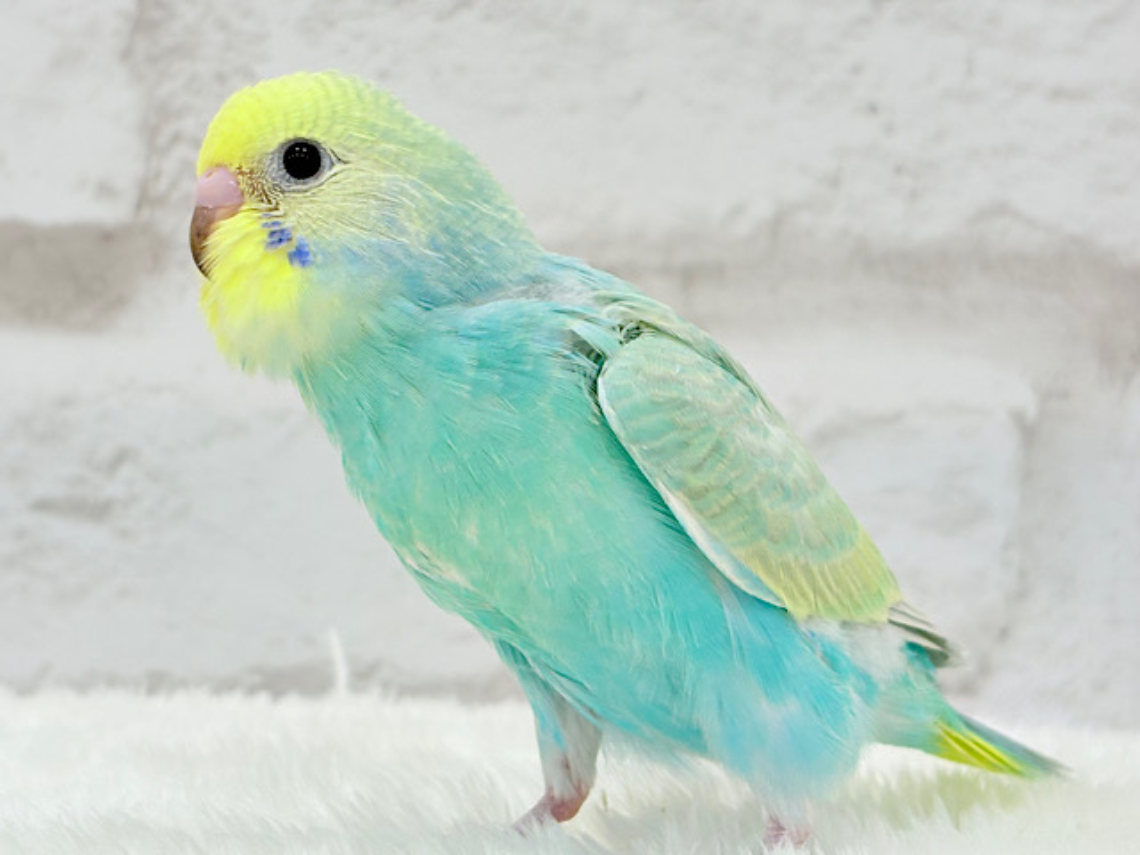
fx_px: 1713
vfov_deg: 28.0
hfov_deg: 36.8
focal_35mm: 52
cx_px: 570
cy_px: 428
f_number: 1.6
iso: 64
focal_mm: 5.96
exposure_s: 1/100
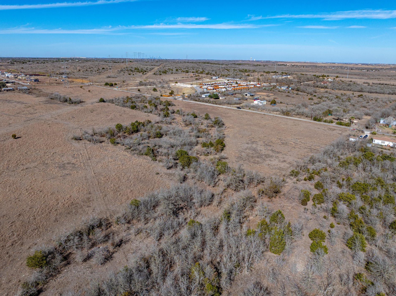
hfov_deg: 67.3
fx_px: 297
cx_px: 187
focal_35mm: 26
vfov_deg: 53.0
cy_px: 144
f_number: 2.8
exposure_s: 1/3200
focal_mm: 12.29
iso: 110
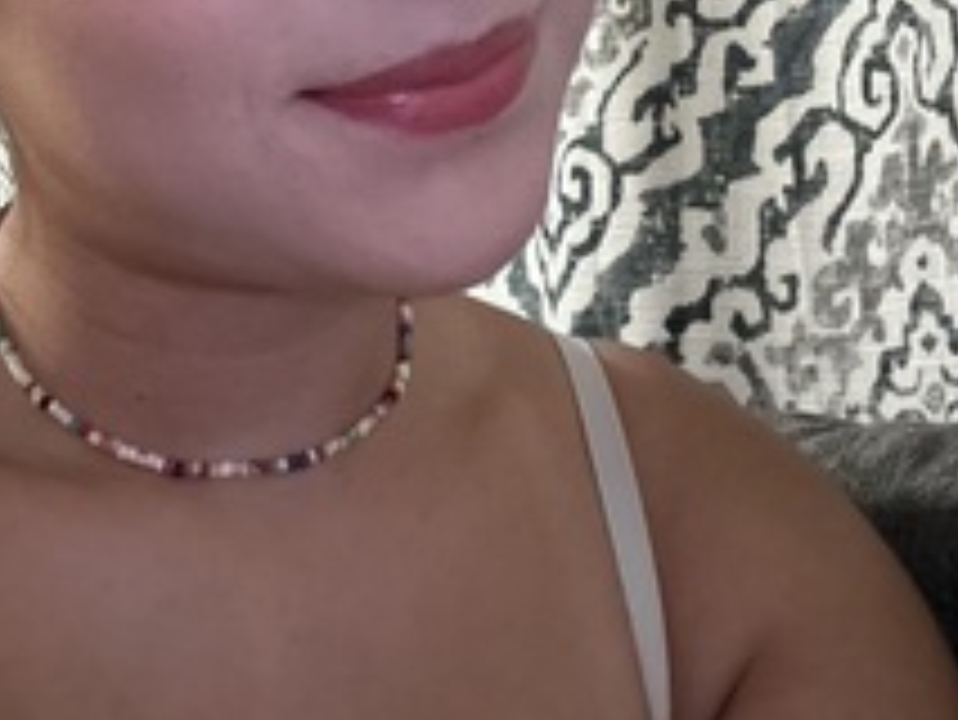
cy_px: -11
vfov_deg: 25.6
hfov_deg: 34.8
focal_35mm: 54
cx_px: 243
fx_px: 1495
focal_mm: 2.69
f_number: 1.9
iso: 800
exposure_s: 1/15
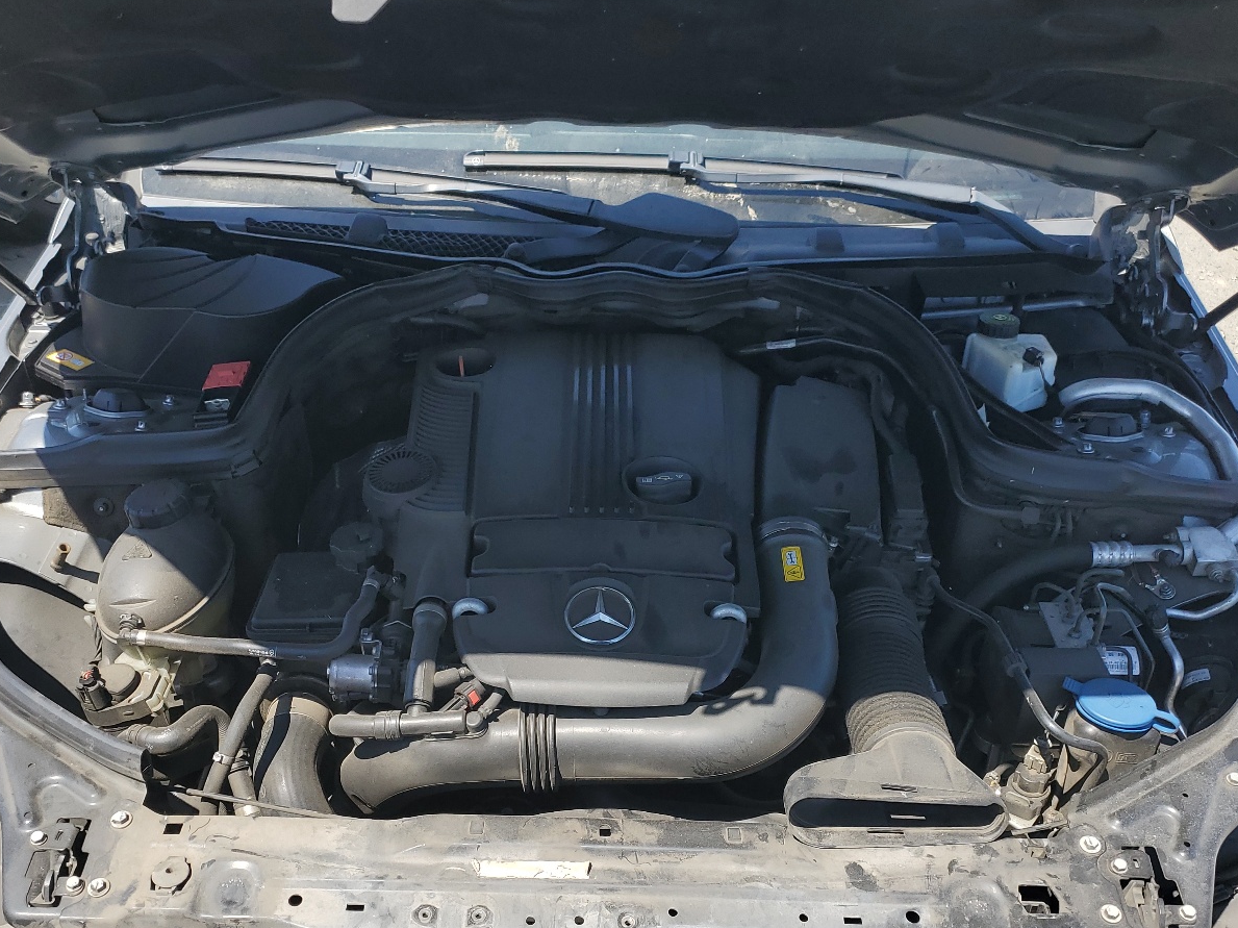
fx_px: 1251
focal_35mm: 35
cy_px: 588
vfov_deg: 40.4
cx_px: 617
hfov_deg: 52.6
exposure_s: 1/1429
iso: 50
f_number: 1.5
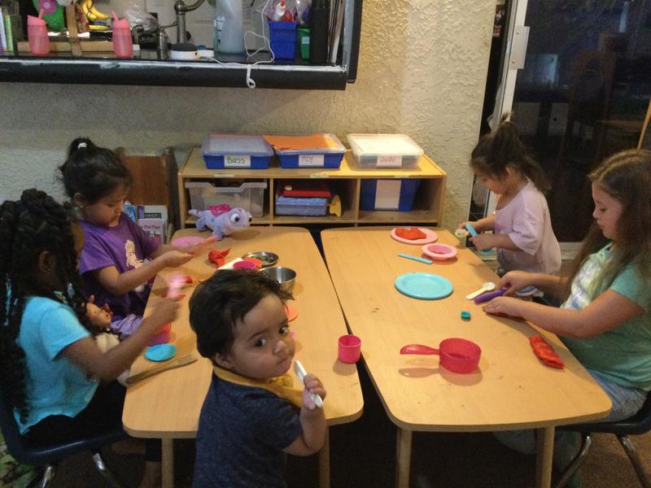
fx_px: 583
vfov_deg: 45.4
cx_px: 326
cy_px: 244
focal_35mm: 31
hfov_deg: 58.4
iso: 320
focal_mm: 3.3
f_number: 2.4
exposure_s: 1/15
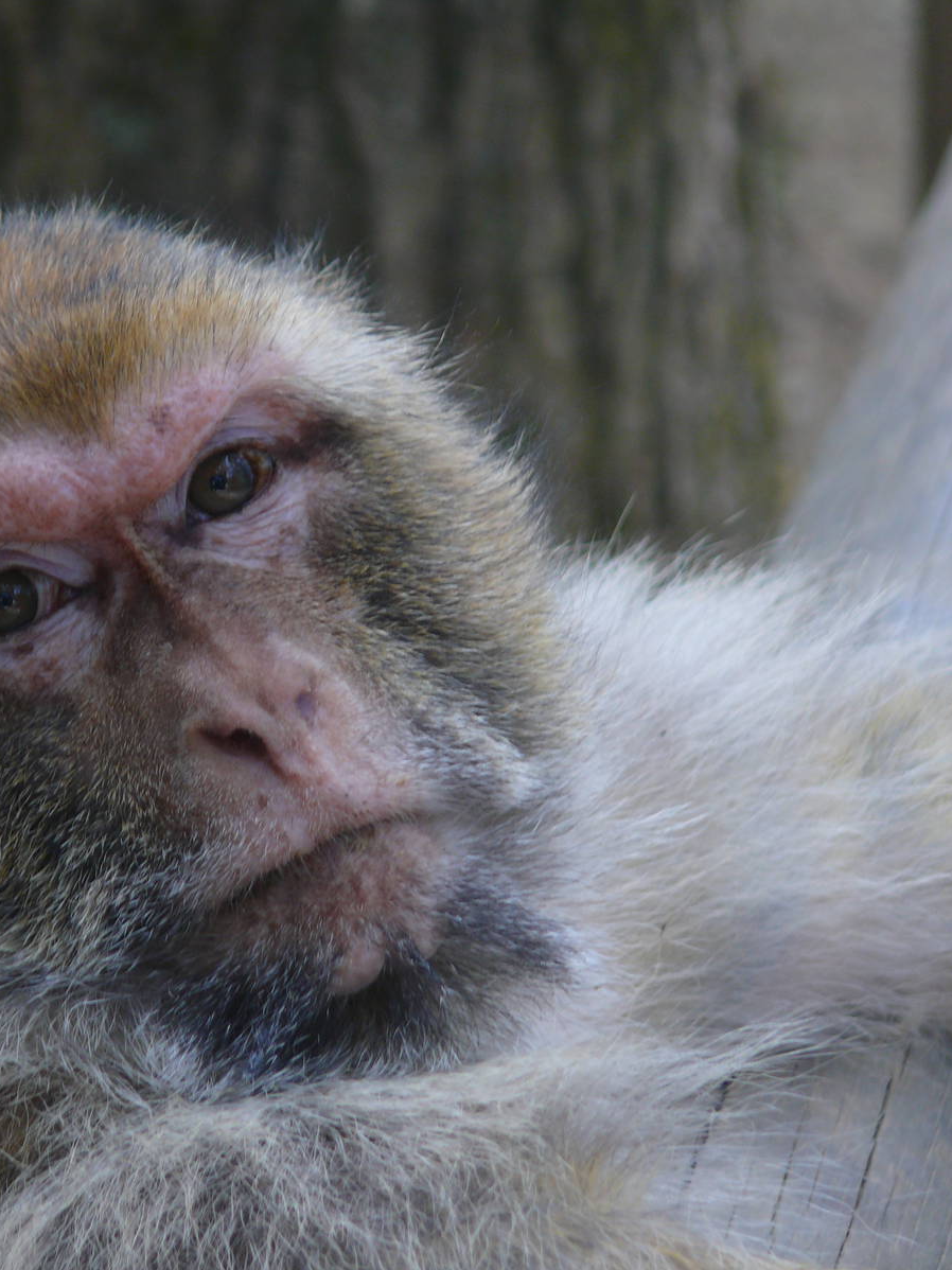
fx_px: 20579
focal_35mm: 561
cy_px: 635
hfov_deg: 2.6
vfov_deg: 3.5
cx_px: 233
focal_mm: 88.8
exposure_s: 1/60
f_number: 3.7
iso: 100
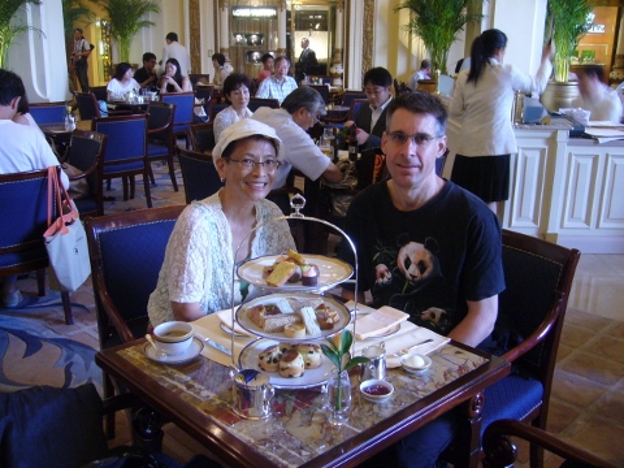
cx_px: 312
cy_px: 234
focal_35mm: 35
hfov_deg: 52.6
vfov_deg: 40.7
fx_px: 631
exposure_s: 1/8
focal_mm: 5.8
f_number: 2.8
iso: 200
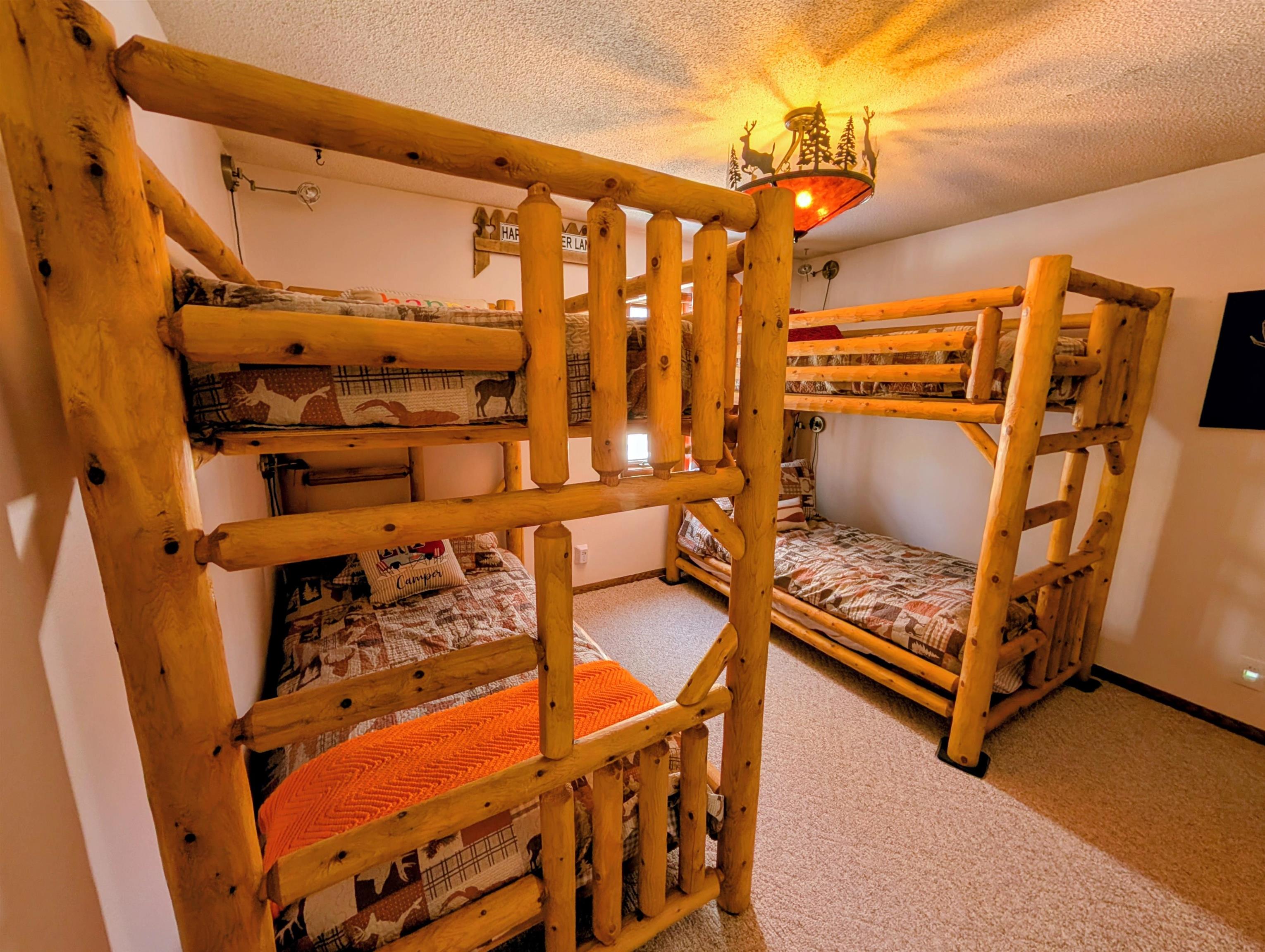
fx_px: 439
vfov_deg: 94.6
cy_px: 476
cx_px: 632
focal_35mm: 12
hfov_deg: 110.5
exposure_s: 1/40
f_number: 1.7
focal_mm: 2.02
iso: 61
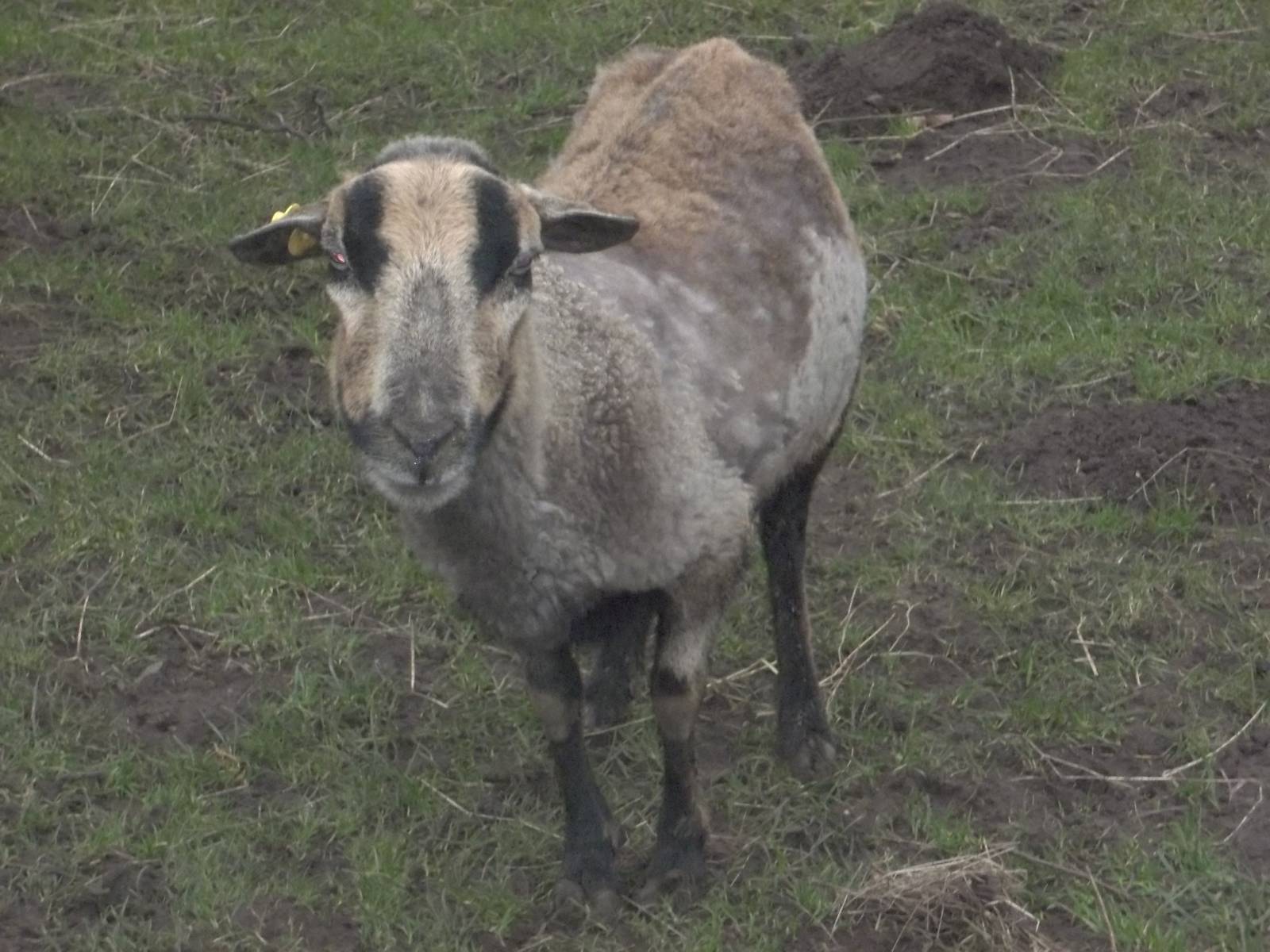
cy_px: 476
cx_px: 635
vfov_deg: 12.7
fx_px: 4293
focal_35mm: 117
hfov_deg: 16.8
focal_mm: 21
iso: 400
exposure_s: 1/60
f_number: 5.1
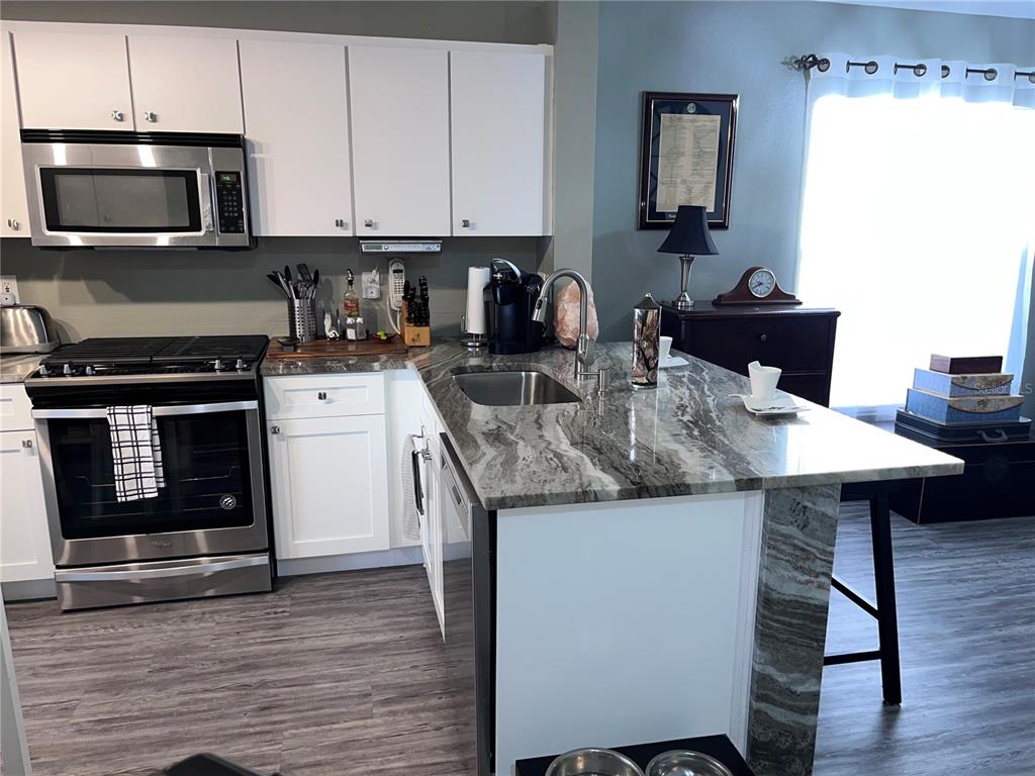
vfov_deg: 53.1
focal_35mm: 26
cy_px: 388
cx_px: 518
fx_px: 777
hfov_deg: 67.3
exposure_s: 1/17
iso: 40
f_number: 1.6
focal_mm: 5.1
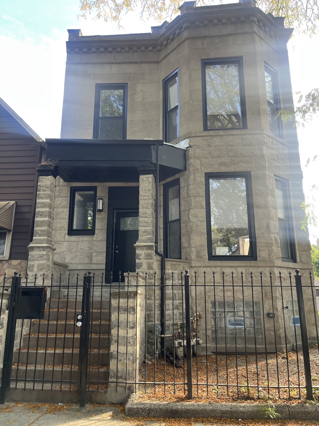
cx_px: 160
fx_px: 319
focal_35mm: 26
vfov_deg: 67.3
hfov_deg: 53.1
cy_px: 213
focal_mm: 5.1
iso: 32
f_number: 1.6
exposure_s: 1/124
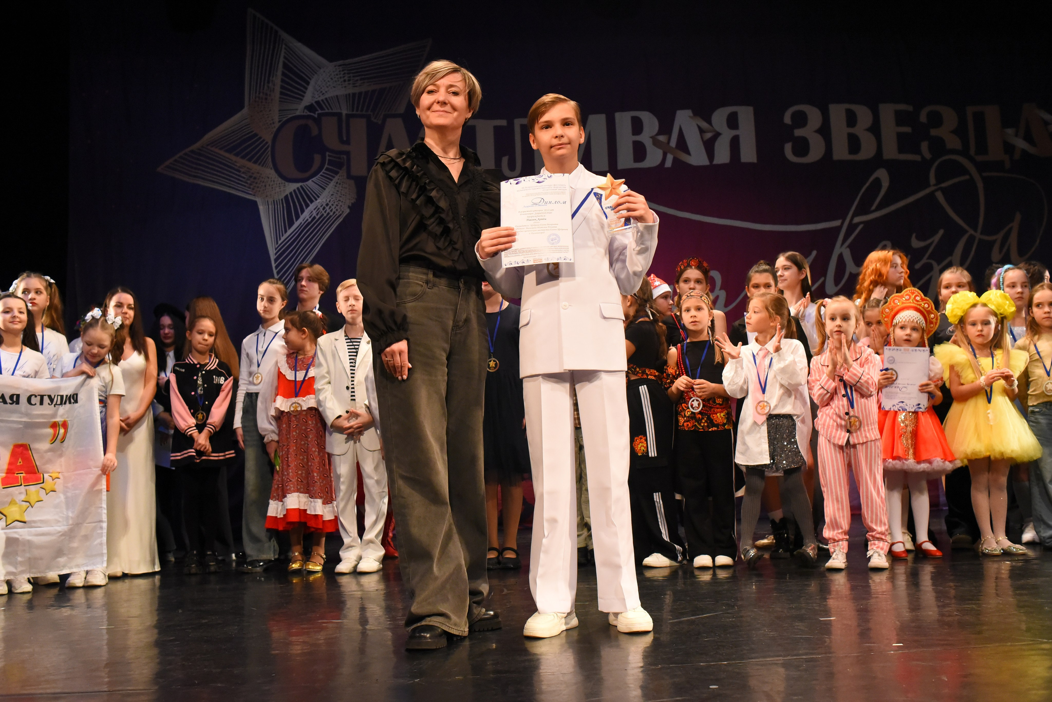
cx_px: 526
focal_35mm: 35
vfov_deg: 37.9
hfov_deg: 54.4
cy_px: 351
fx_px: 1023
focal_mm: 35
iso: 5000
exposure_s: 1/250
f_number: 6.3
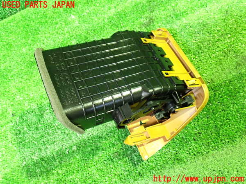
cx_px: 123
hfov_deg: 60.0
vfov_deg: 46.8
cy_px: 92
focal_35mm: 30
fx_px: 213
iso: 800
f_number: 3.2
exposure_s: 1/10
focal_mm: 5.4
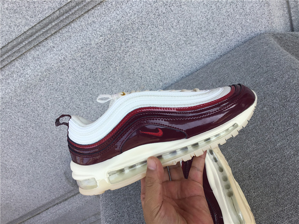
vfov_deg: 45.4
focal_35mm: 31
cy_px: 112
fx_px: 268
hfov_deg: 58.4
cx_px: 150
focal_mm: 3.3
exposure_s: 1/375
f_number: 2.4
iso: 25
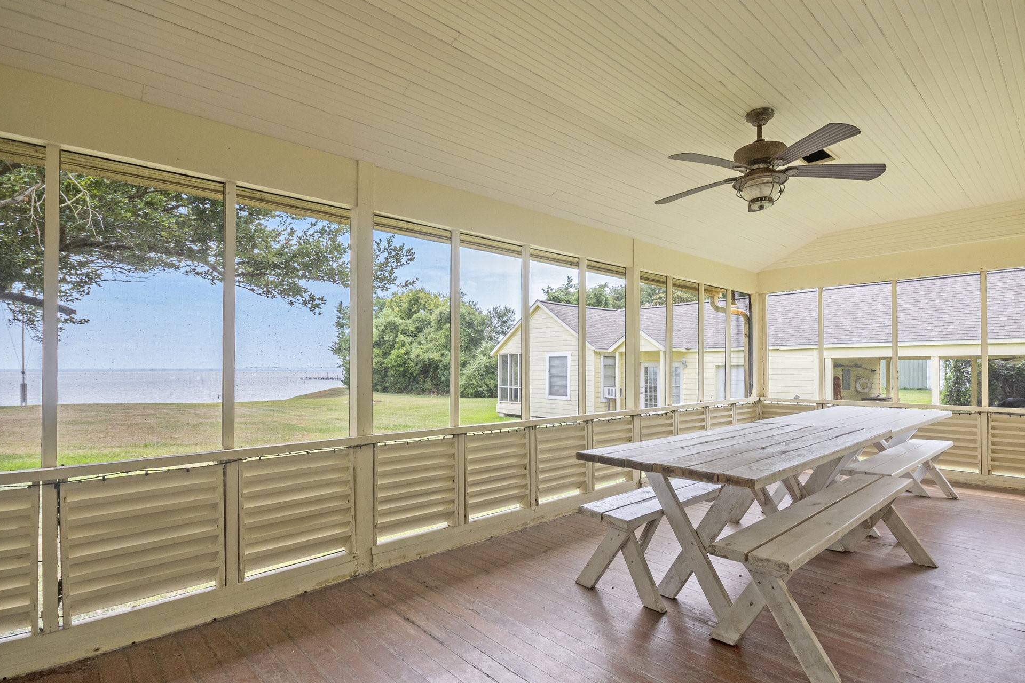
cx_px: 542
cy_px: 361
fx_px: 456
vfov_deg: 73.7
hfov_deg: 96.6
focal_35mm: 16
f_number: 7.1
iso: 400
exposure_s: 1/100
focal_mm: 10
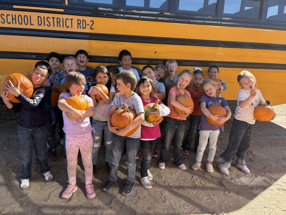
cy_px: 108
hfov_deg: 67.3
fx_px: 215
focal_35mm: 26
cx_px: 143
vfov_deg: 53.1
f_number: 1.6
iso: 64
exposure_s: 1/873
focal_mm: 5.96
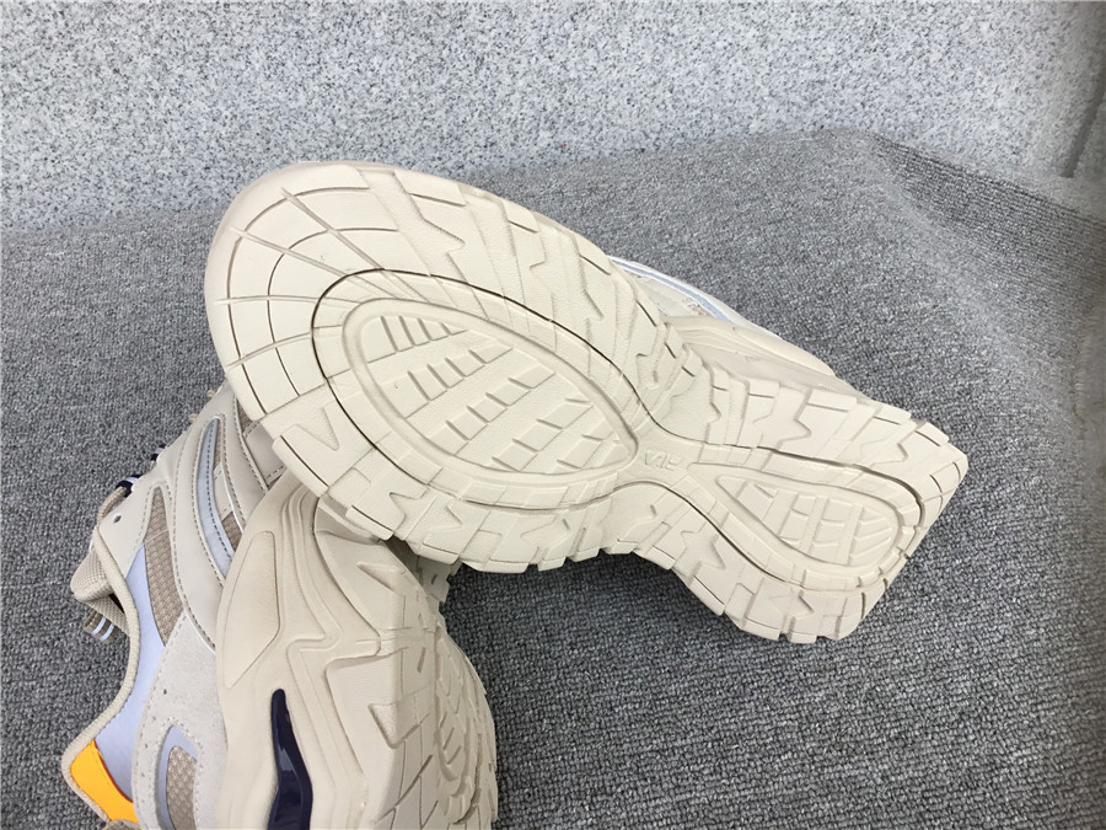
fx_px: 990
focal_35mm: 31
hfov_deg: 58.4
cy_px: 415
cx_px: 553
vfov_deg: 45.4
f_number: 2.4
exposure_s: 1/215
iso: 25
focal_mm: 3.3
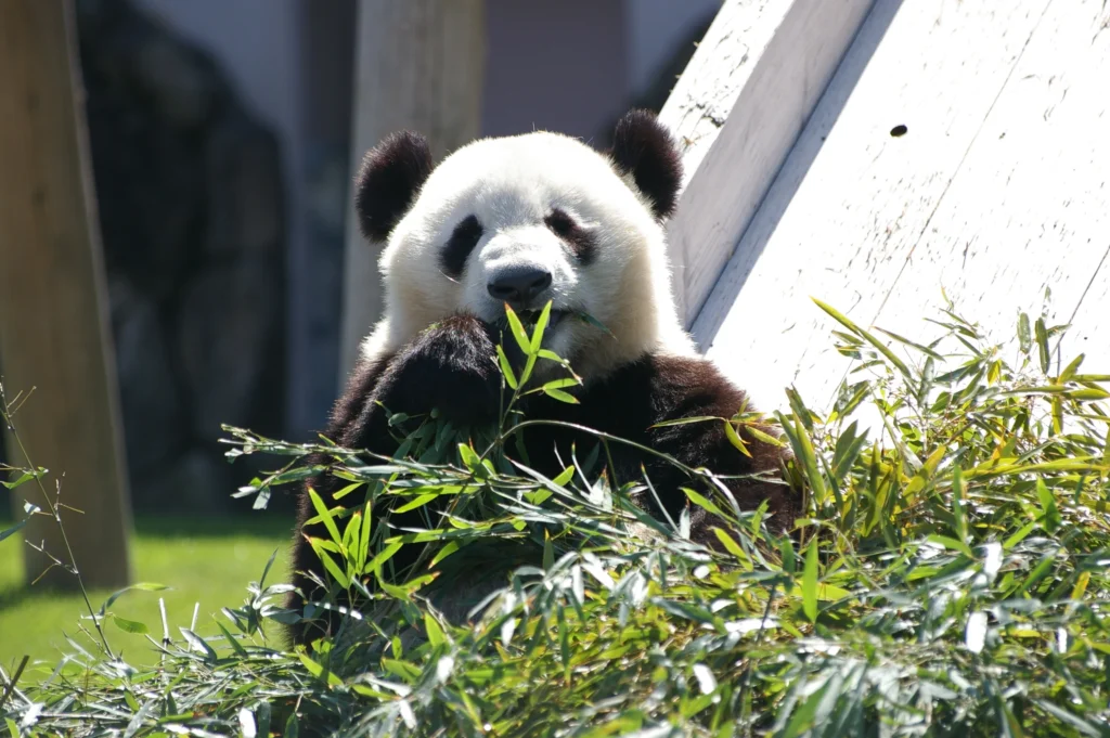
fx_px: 9704
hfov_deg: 6.5
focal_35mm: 315
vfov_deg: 4.4
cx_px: 555
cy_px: 369
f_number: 5.6
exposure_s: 1/500
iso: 200
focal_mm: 210
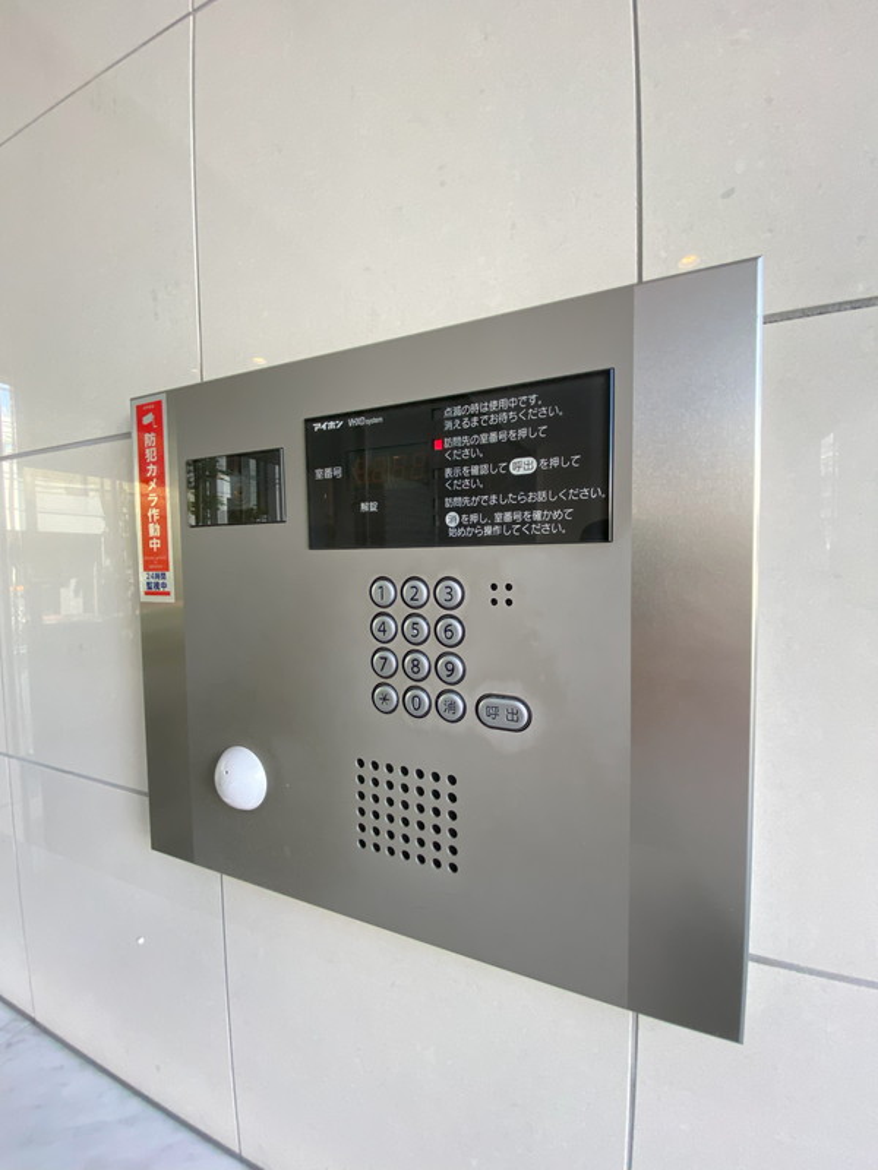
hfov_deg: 89.9
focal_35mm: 13
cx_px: 439
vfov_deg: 106.2
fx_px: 440
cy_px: 585
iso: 200
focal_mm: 1.54
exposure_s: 1/103
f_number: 2.4
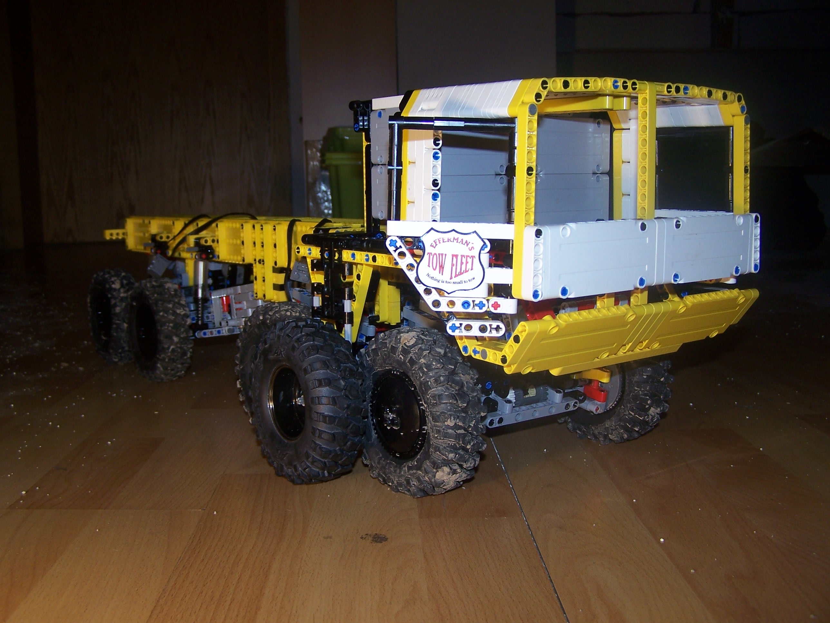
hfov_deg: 49.0
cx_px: 415
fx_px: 911
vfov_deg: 37.7
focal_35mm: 38
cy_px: 312
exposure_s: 1/60
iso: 80
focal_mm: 6.3
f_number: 2.8
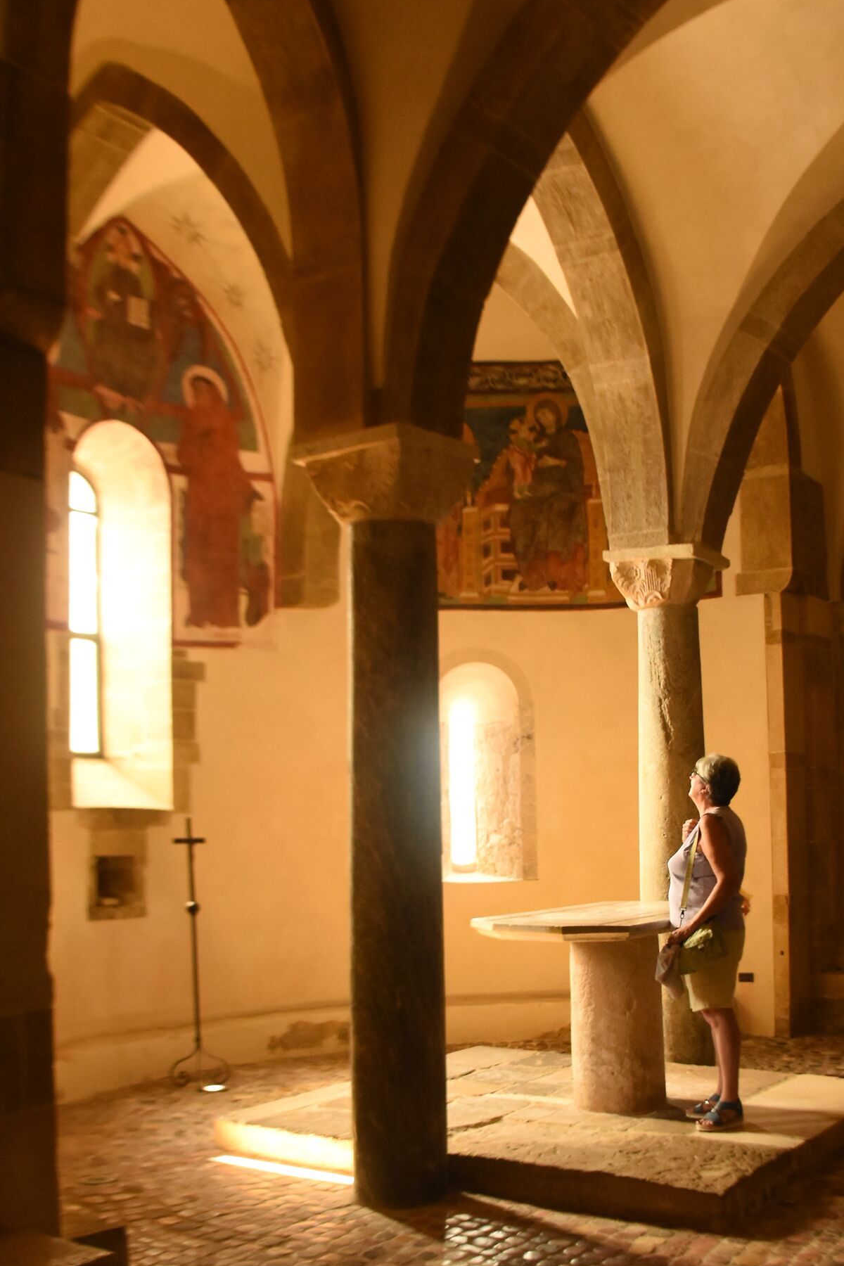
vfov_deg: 52.7
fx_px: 1266
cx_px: 535
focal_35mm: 36
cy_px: 772
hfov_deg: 36.6
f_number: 3.5
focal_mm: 18
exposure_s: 1/30
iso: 1600
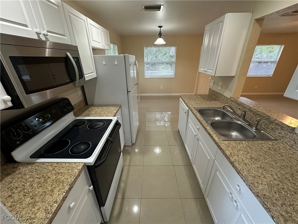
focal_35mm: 14
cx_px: 149
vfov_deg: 85.7
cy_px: 112
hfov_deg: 102.1
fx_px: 121
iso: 500
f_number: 2.2
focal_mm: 2.22
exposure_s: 1/60
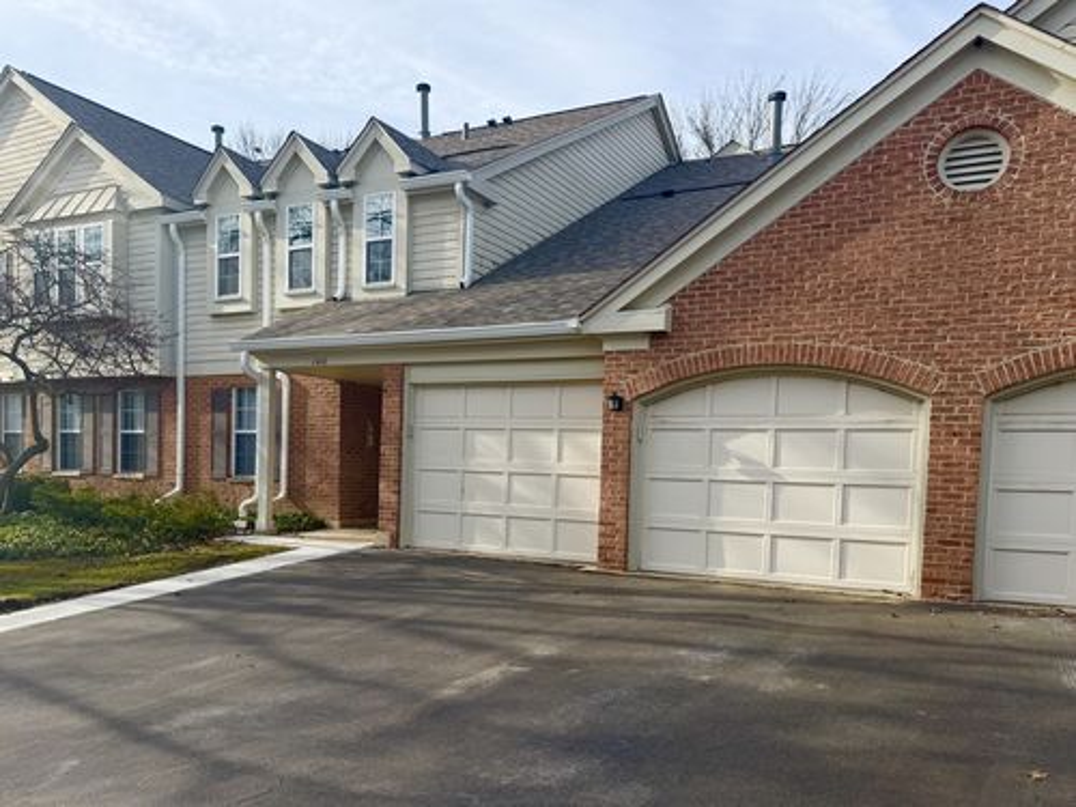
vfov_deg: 56.8
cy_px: 404
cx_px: 538
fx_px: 746
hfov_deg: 71.6
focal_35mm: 24
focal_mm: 6.76
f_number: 1.78
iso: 80
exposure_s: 1/3021
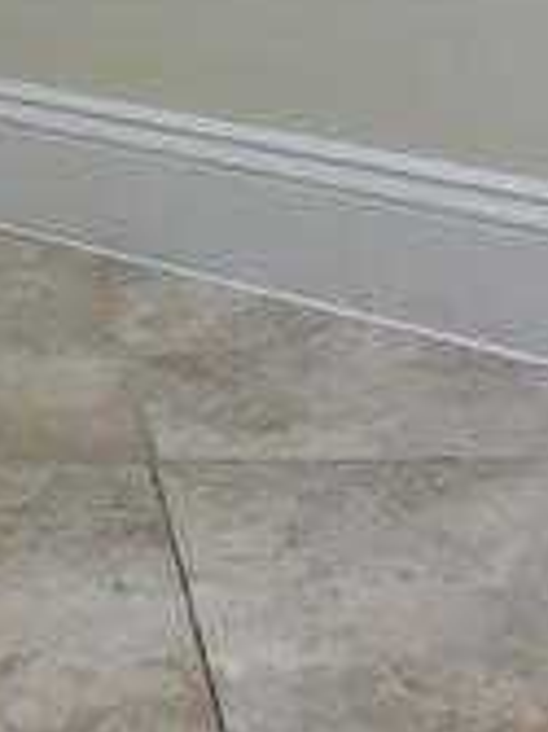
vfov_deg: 15.9
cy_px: -451
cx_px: -259
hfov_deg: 12.7
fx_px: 2346
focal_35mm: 111
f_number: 2.2
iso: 32
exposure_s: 1/40
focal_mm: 4.15
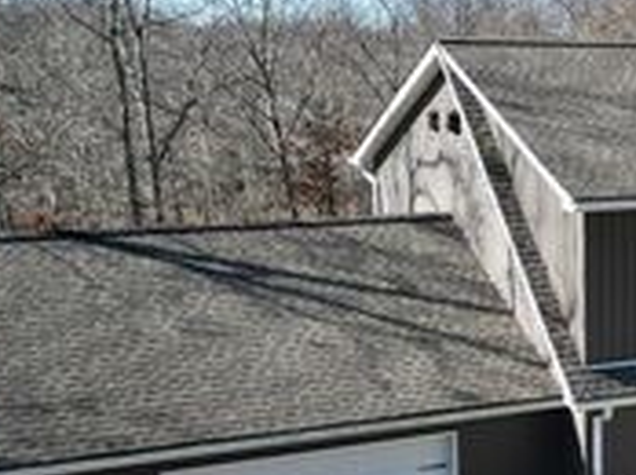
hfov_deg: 26.7
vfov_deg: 21.0
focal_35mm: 69
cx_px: 629
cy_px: 371
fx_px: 1266
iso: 150
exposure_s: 1/2000
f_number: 1.7
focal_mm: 6.72
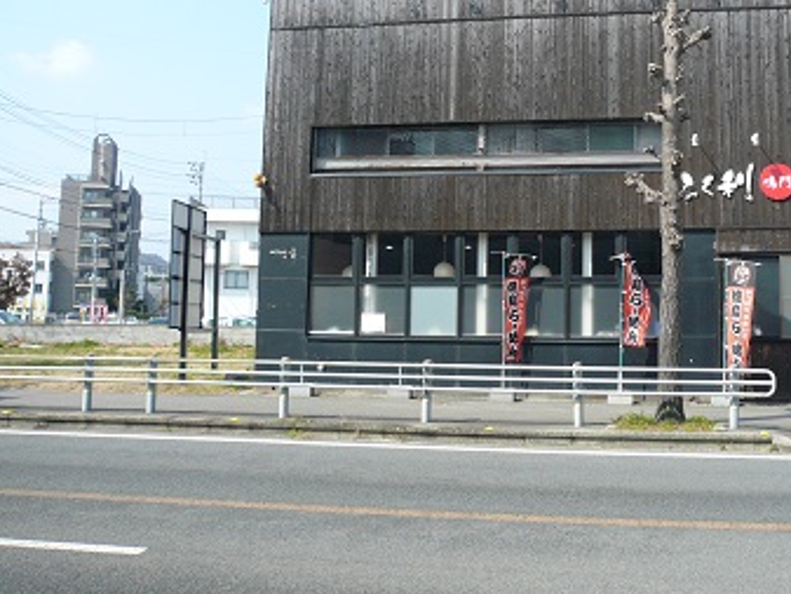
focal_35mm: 41
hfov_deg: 45.0
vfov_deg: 34.8
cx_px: 536
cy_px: 195
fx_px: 937
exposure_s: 1/125
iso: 100
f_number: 8
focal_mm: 4.9
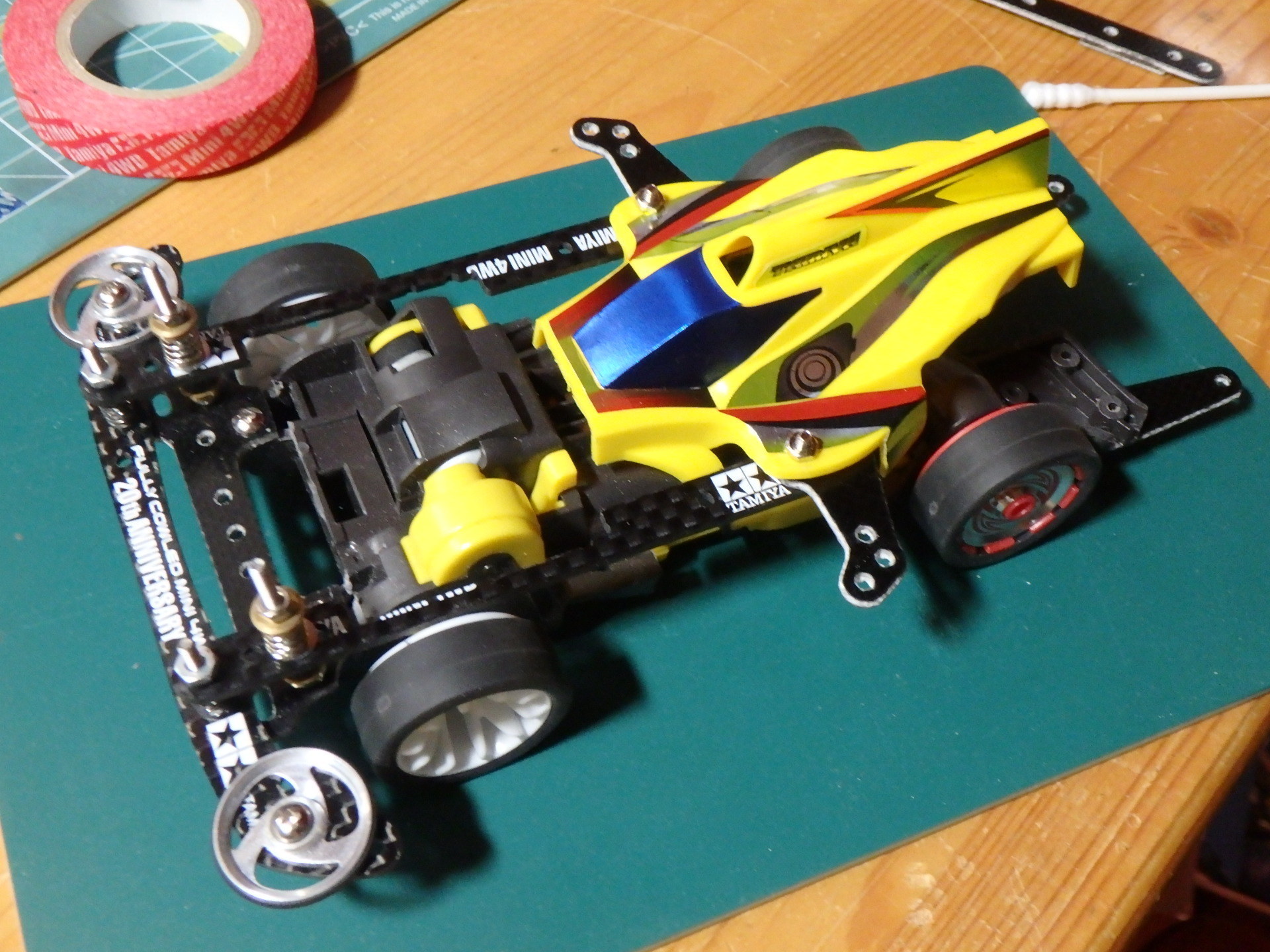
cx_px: 635
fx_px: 1431
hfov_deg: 47.9
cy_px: 476
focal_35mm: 39
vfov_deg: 36.8
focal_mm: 6.9
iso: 800
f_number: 5.1
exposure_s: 1/13
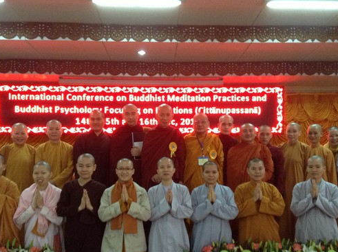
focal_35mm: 43
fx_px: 419
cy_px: 158
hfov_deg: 43.9
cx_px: 172
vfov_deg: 33.4
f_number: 2.4
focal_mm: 3.3
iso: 200
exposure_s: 1/24
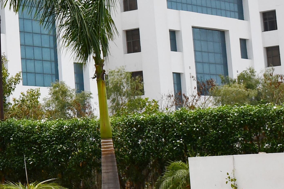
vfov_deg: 9.8
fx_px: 1049
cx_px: -192
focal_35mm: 133
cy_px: -135
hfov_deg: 14.0
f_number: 9
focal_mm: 22
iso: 100
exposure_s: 1/320
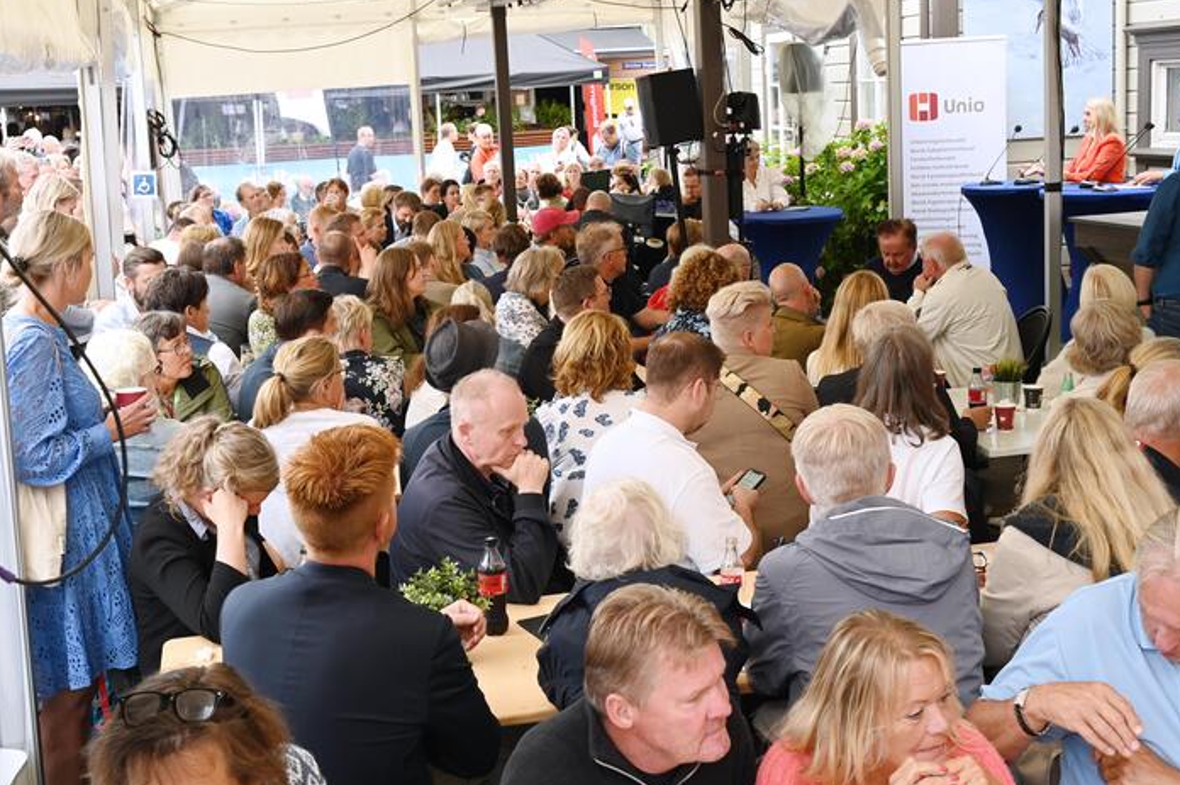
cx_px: 621
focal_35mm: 46
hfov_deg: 42.8
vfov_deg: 29.2
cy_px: 349
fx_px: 1507
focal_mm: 40
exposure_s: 1/320
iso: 1250
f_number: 9
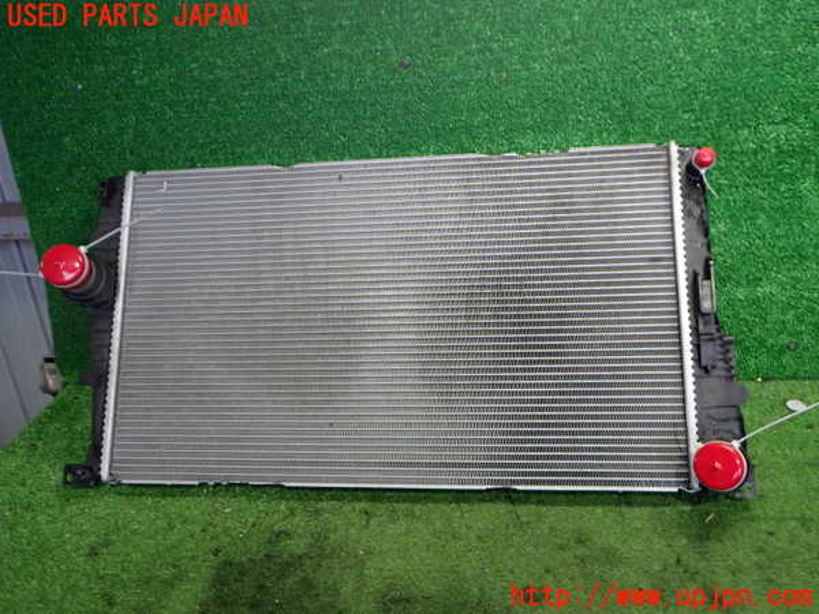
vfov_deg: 46.8
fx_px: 710
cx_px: 410
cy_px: 307
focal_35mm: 30
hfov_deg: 60.0
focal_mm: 5.4
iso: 250
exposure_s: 1/30
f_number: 2.3
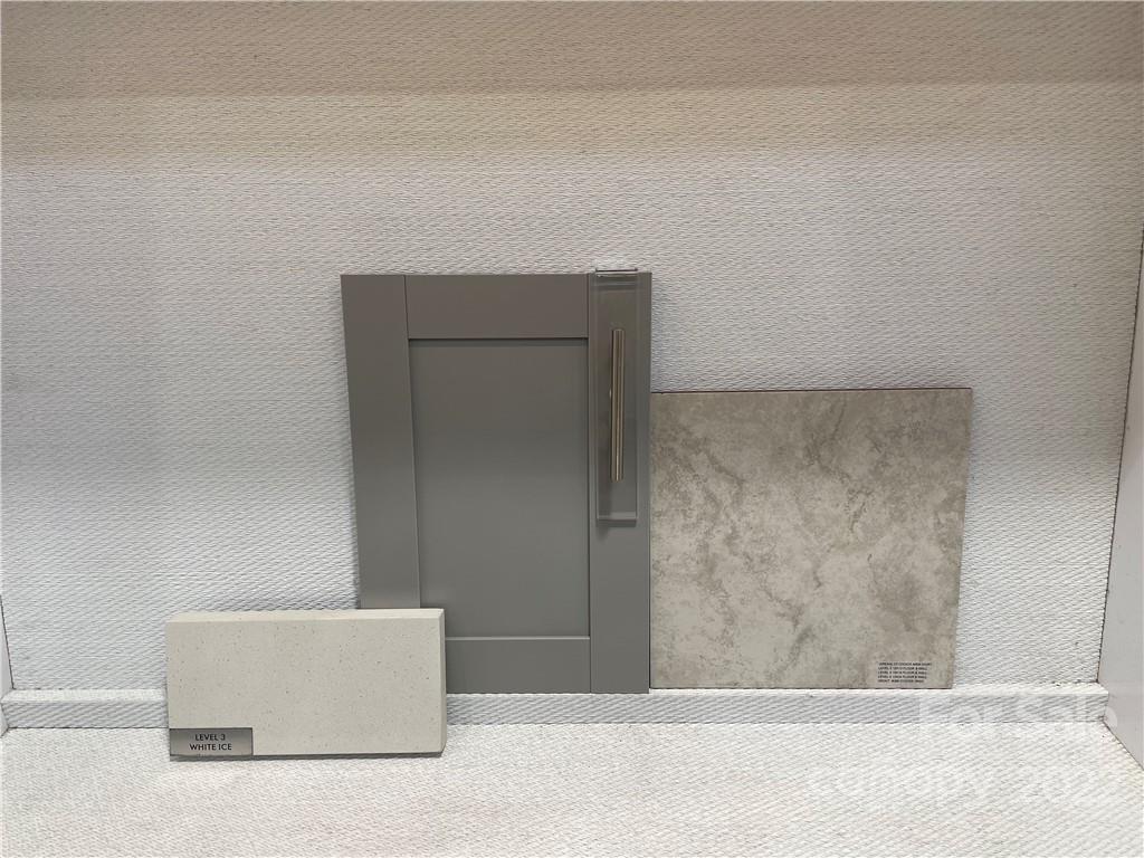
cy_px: 429
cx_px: 572
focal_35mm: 26
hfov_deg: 67.3
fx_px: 859
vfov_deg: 53.1
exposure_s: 1/219
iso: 32
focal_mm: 4.2
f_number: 1.6
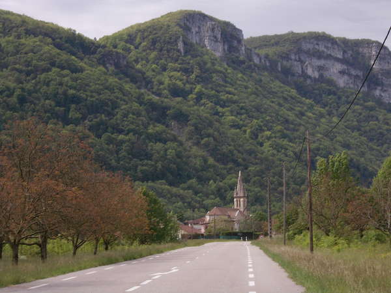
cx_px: 196
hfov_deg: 20.4
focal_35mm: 96
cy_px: 146
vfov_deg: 15.4
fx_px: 1084
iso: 80
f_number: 5.3
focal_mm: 13.6
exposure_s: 1/500
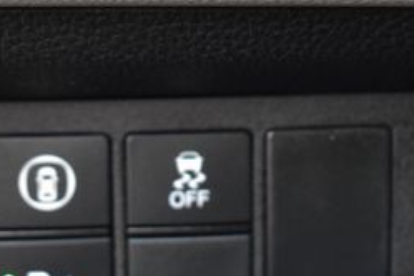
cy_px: 32
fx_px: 1771
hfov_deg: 13.3
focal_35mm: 154
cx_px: 248
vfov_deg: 8.9
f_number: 6.3
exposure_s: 1/15
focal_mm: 40
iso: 1250
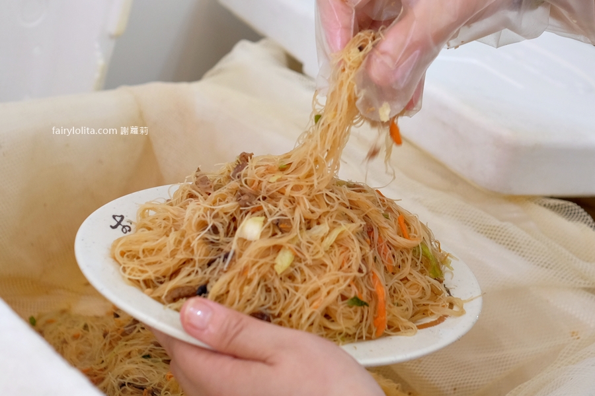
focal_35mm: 35
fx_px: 578
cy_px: 198
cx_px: 298
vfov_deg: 37.9
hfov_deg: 54.4
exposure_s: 1/80
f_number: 3.6
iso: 500
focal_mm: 23
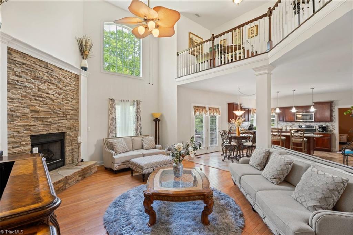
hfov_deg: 92.3
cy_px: 118
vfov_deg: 69.5
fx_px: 170
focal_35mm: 17
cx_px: 176
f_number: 8
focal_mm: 17.3
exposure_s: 1/2
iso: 320
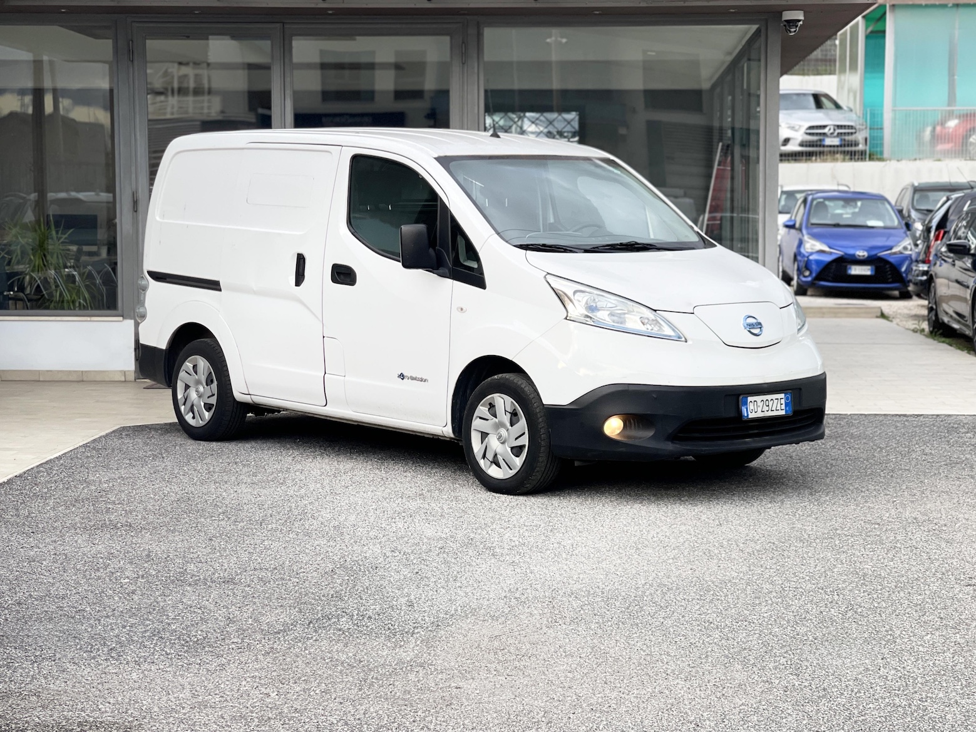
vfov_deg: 22.9
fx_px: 1804
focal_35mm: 64
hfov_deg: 30.3
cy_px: 366
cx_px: 488
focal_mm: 7.5
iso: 40
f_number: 2.2
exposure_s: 1/121
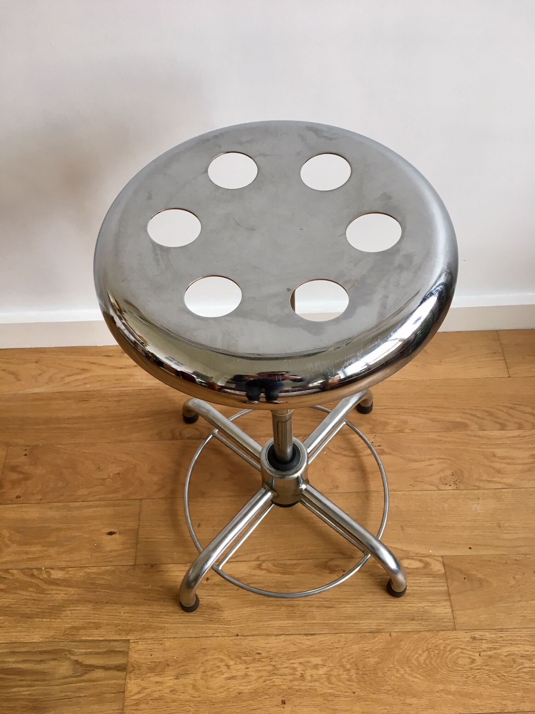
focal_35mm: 29
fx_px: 598
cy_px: 357
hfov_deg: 48.2
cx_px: 268
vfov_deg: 61.7
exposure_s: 1/33
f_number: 2.2
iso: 32
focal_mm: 4.15
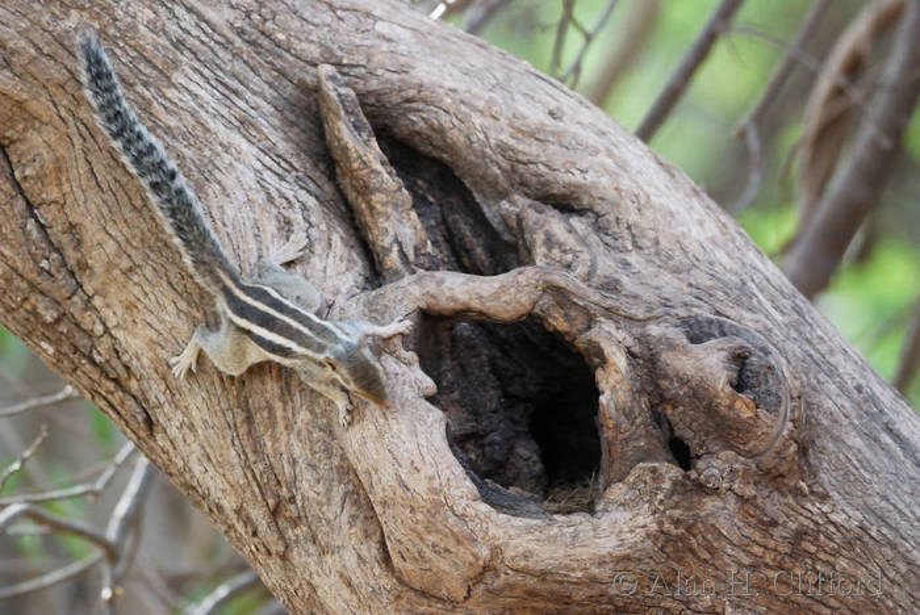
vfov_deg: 3.1
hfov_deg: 4.6
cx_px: 460
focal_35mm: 450
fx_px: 11509
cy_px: 308
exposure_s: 1/400
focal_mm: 300
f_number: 5.3
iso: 1600
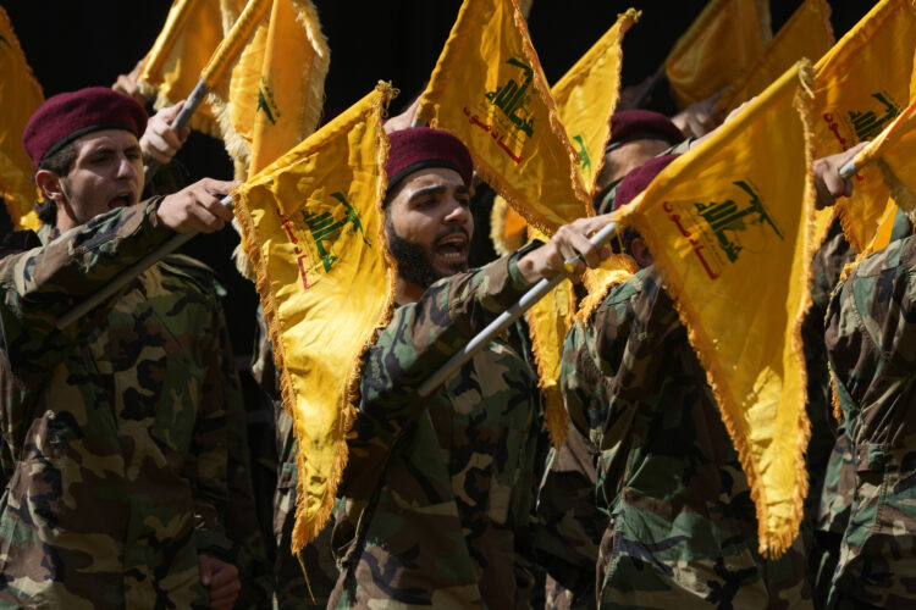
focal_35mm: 200
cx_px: 458
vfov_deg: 6.9
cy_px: 305
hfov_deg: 10.3
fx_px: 5088
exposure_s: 1/1000
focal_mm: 200
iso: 250
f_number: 6.3
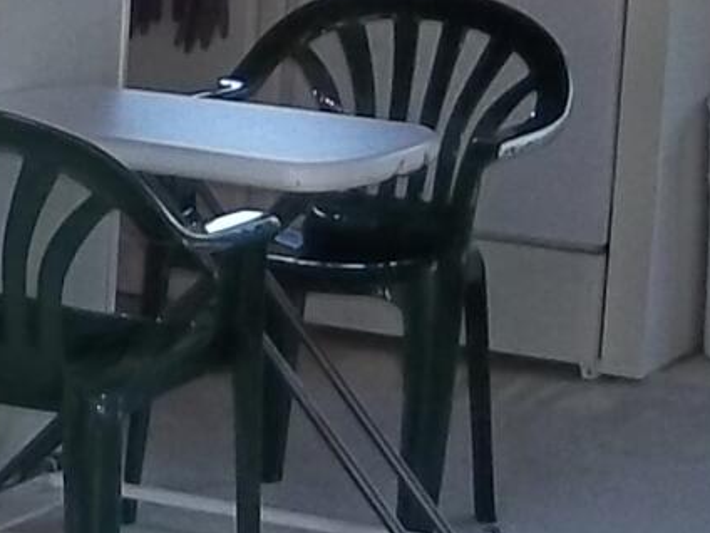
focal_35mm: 191
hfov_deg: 10.0
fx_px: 3918
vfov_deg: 7.8
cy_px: 101
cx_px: -400
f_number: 3.5
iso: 80
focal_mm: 4.9
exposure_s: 1/50
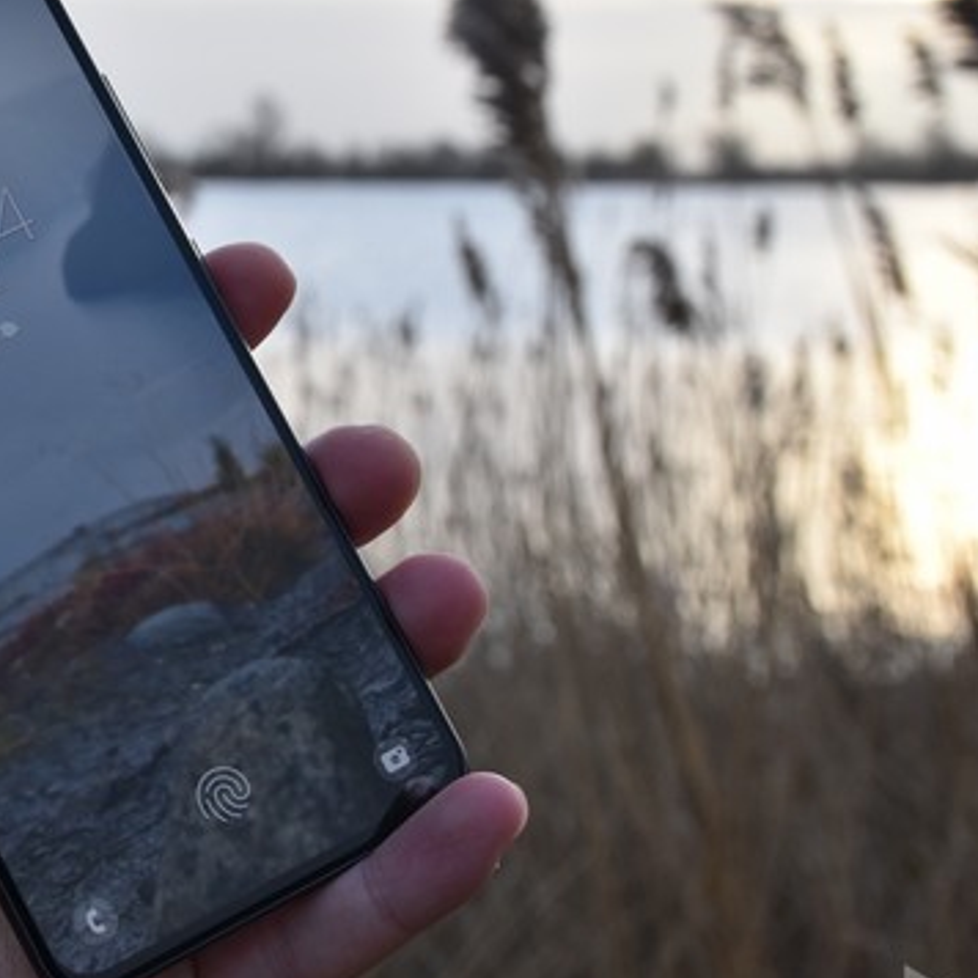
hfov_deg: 20.2
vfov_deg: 20.9
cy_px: 424
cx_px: -14
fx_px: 2652
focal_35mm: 83
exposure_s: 1/250
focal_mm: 29
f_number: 8
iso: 360
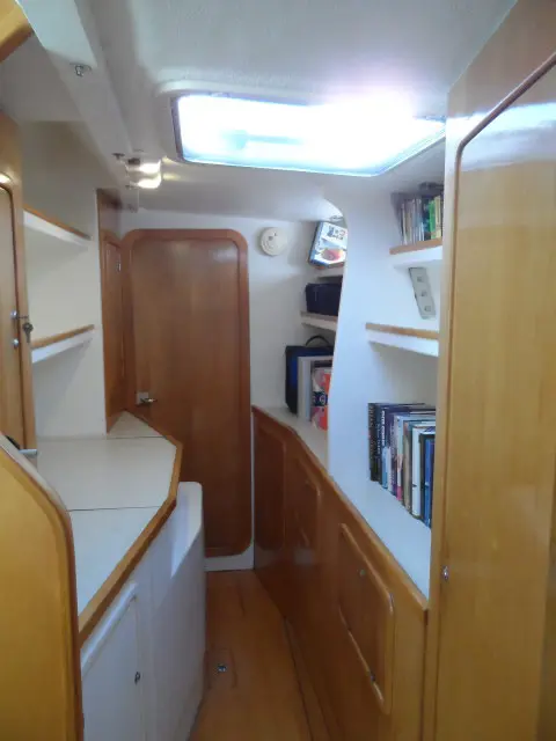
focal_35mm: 24
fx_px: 514
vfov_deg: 71.6
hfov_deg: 56.8
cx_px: 278
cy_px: 370
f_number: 3.2
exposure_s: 1/30
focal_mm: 4
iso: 320
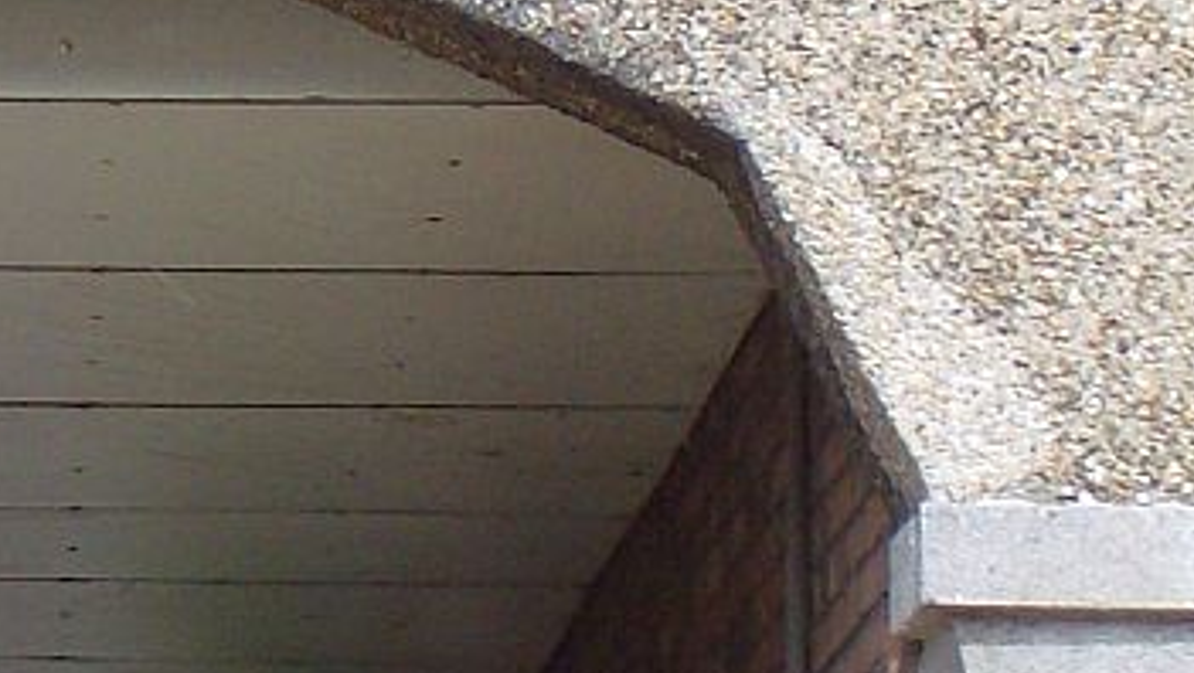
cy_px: 90
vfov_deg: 3.6
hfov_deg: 6.2
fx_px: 10835
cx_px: -517
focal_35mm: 342
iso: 100
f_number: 4.8
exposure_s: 1/160
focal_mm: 18
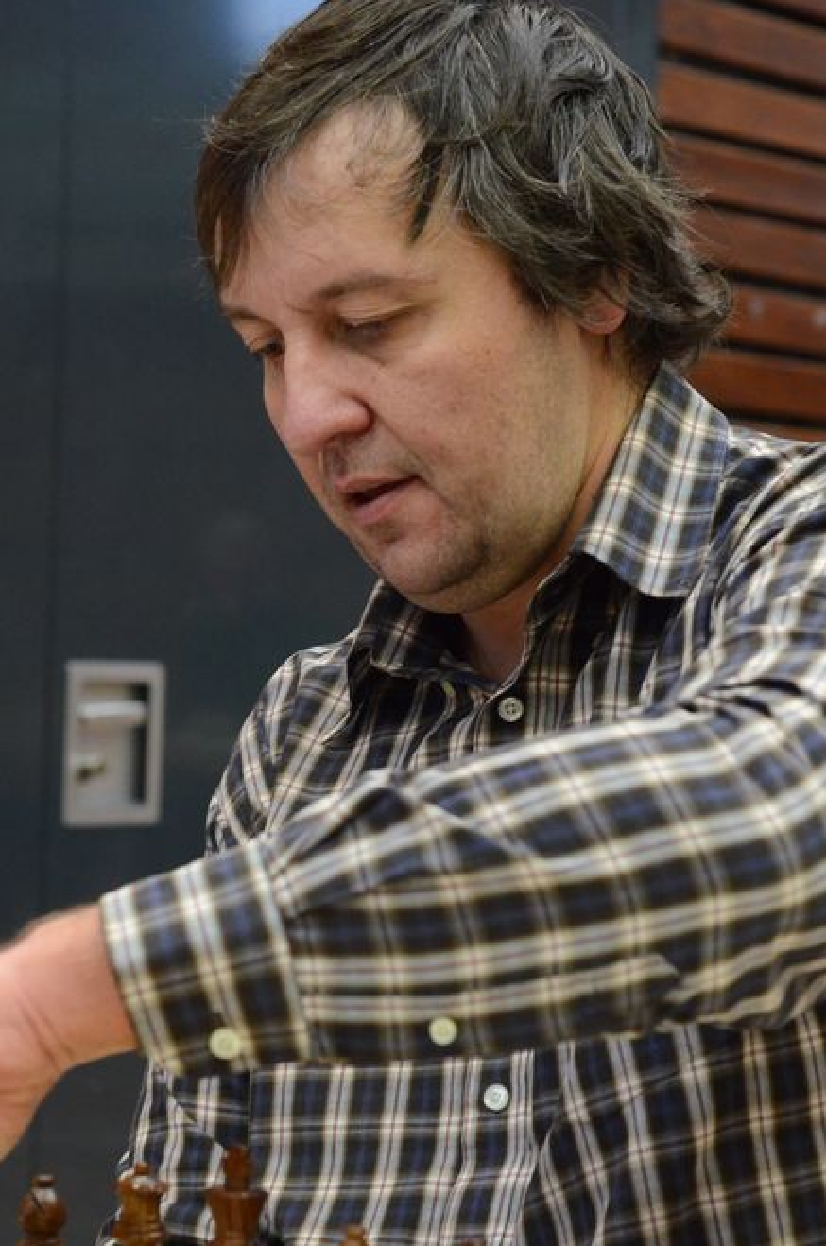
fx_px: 3558
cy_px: 823
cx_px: 401
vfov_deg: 19.8
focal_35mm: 103
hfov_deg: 13.2
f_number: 5
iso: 2500
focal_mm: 50
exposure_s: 1/100
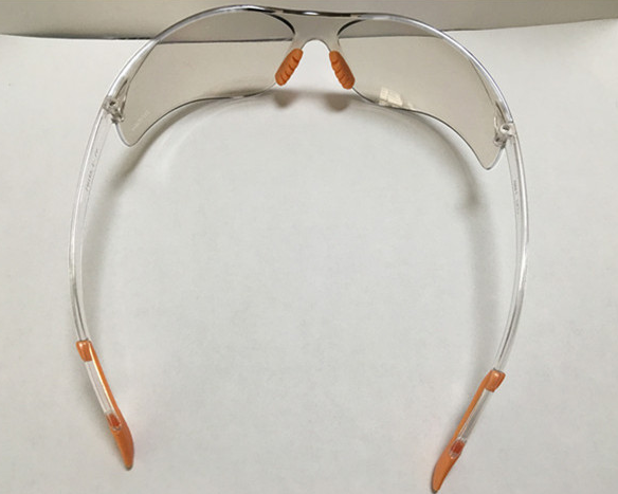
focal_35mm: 31
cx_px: 307
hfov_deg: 57.2
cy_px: 250
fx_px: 567
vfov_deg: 47.1
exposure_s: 1/33
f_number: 2.2
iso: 50
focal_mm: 4.15
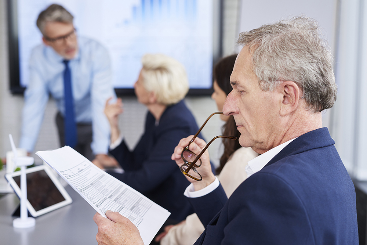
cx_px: 184
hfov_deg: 39.6
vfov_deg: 27.0
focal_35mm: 50
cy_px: 122
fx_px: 510
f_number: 3.2
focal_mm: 50
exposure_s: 1/160
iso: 250
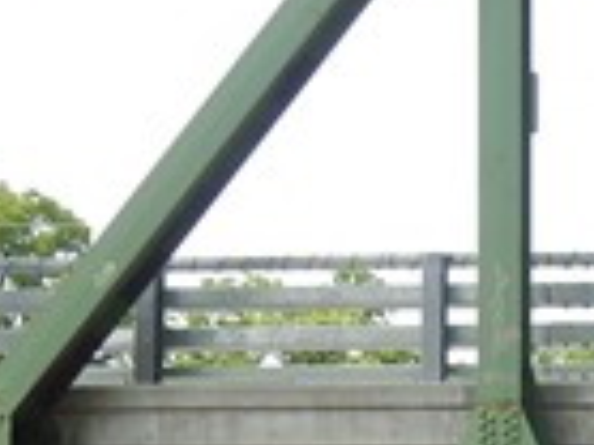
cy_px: 710
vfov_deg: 15.9
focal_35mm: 83
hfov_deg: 21.8
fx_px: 1423
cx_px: 722
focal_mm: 4.3
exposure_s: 1/1000
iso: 125
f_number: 2.8
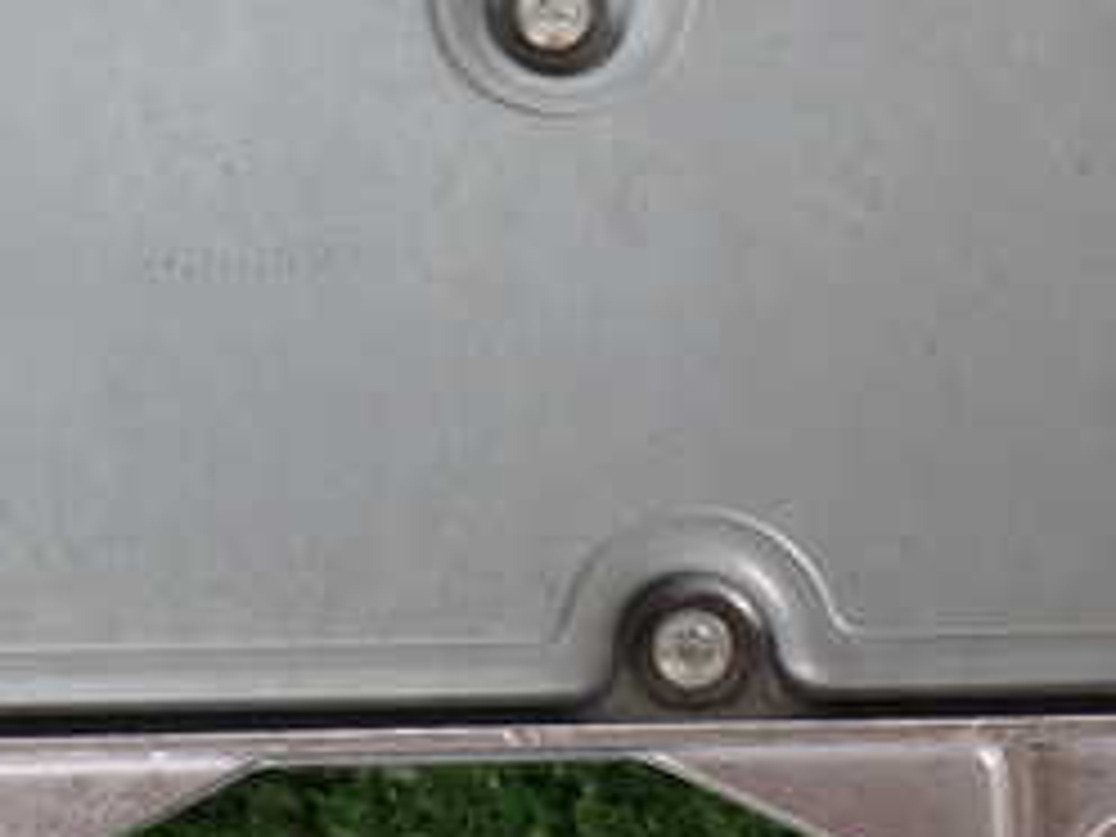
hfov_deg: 21.3
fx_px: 2966
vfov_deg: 16.0
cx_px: 414
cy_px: 324
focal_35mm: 92
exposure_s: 1/60
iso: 200
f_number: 2.7
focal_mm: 6.83
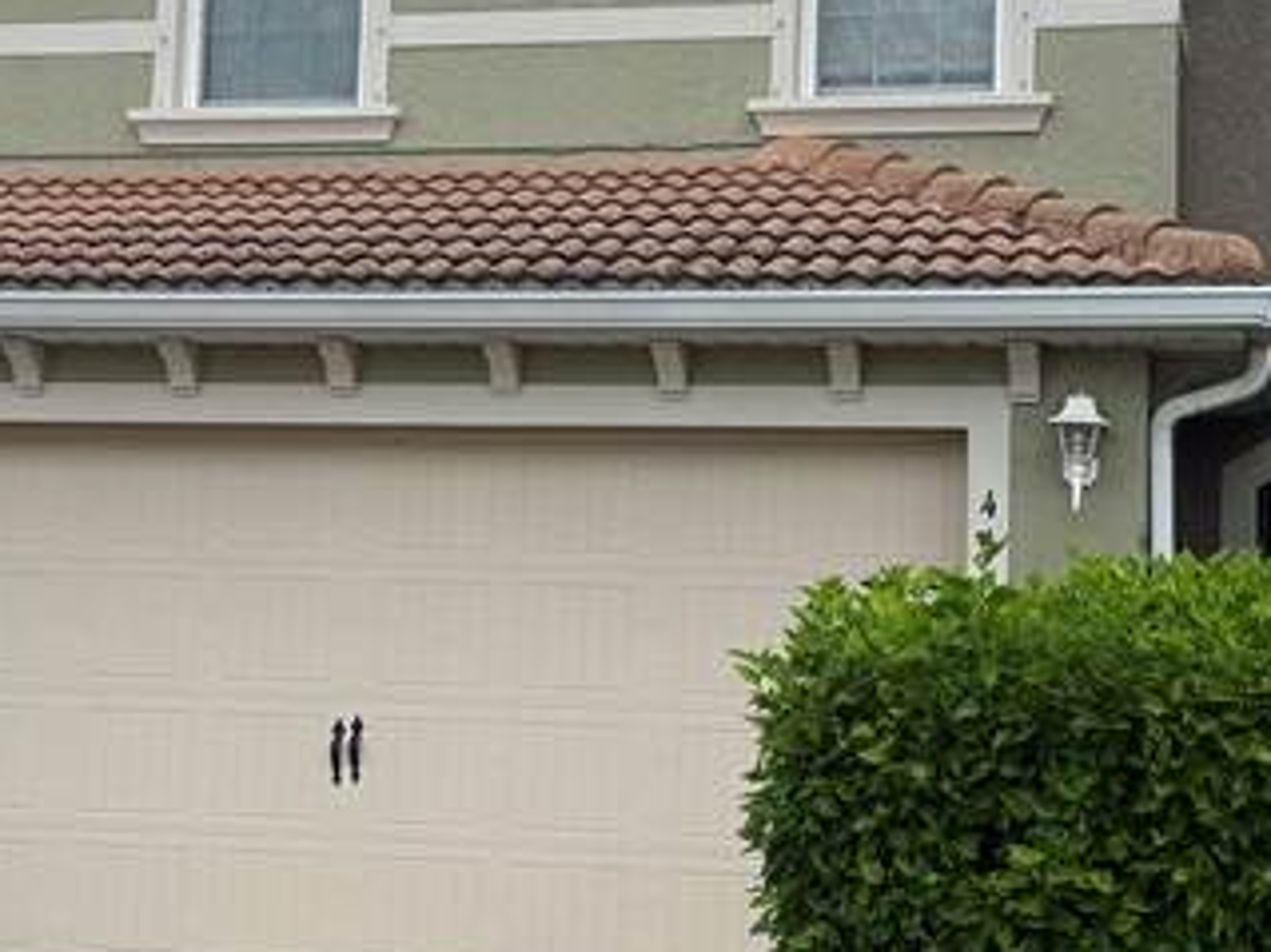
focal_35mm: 77
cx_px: 618
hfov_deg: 25.3
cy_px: 362
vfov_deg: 19.1
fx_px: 2826
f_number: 1.78
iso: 80
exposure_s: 1/4405
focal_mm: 6.76
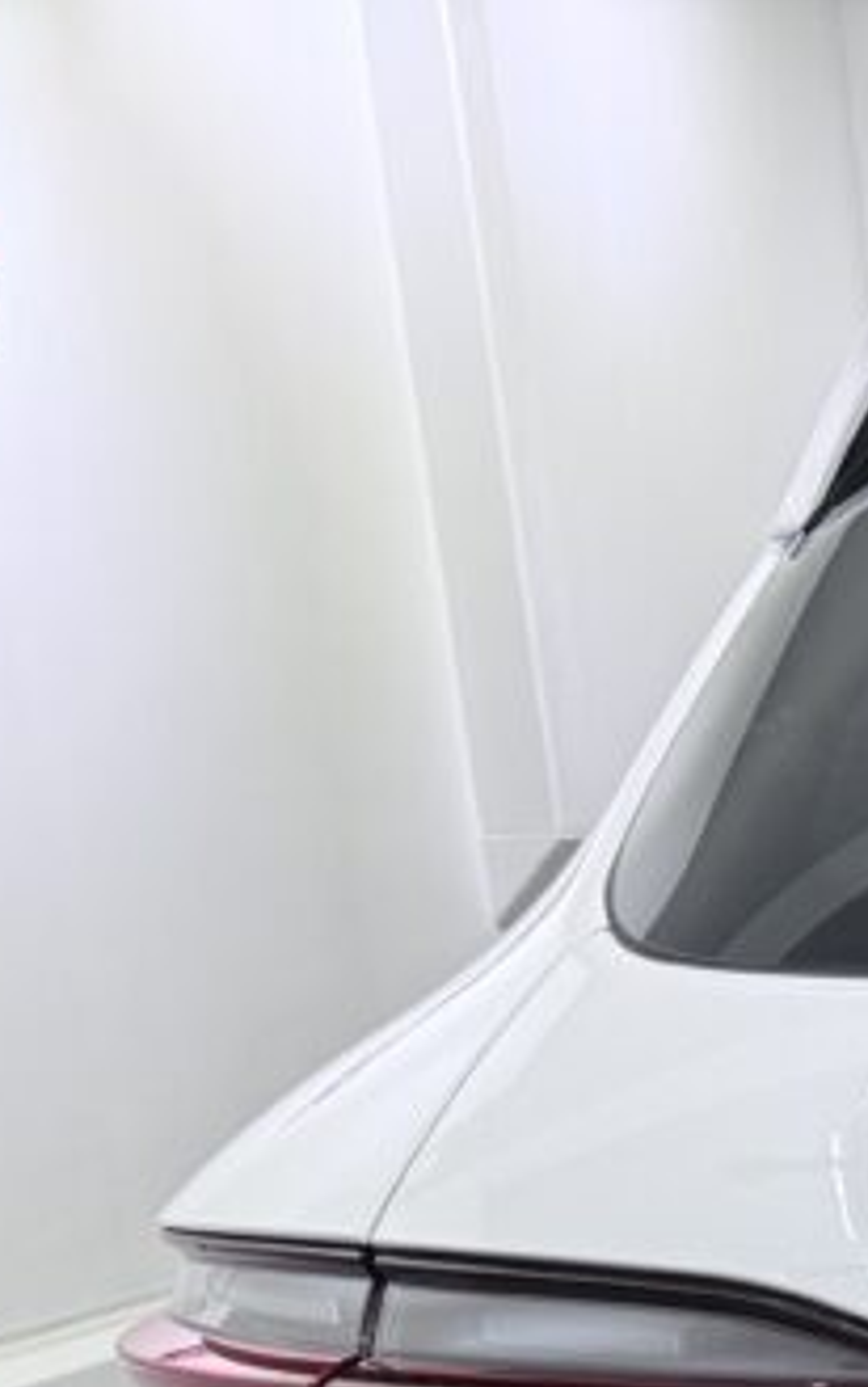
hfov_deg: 11.9
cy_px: 1731
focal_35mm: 85
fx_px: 3213
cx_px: 2187
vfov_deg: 22.2
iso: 64
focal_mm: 6.76
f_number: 1.78
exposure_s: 1/100
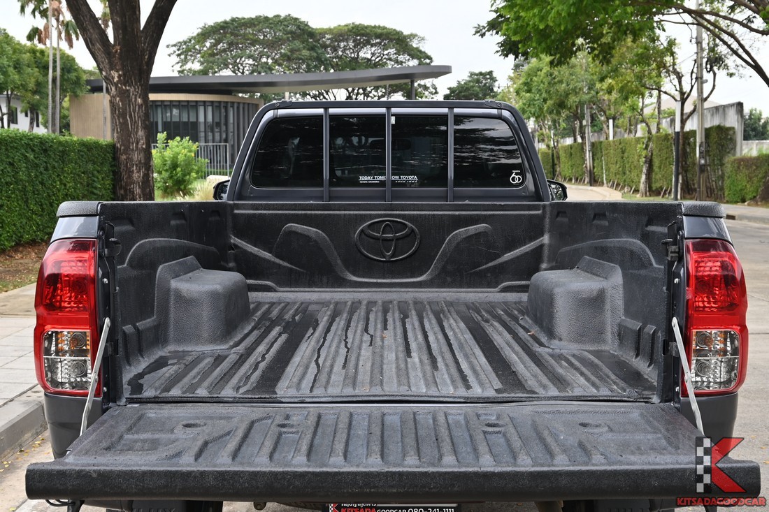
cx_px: 384
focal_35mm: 44
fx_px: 940
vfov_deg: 30.5
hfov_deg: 44.5
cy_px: 256
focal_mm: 29.5
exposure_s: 1/125
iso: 100
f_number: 6.7
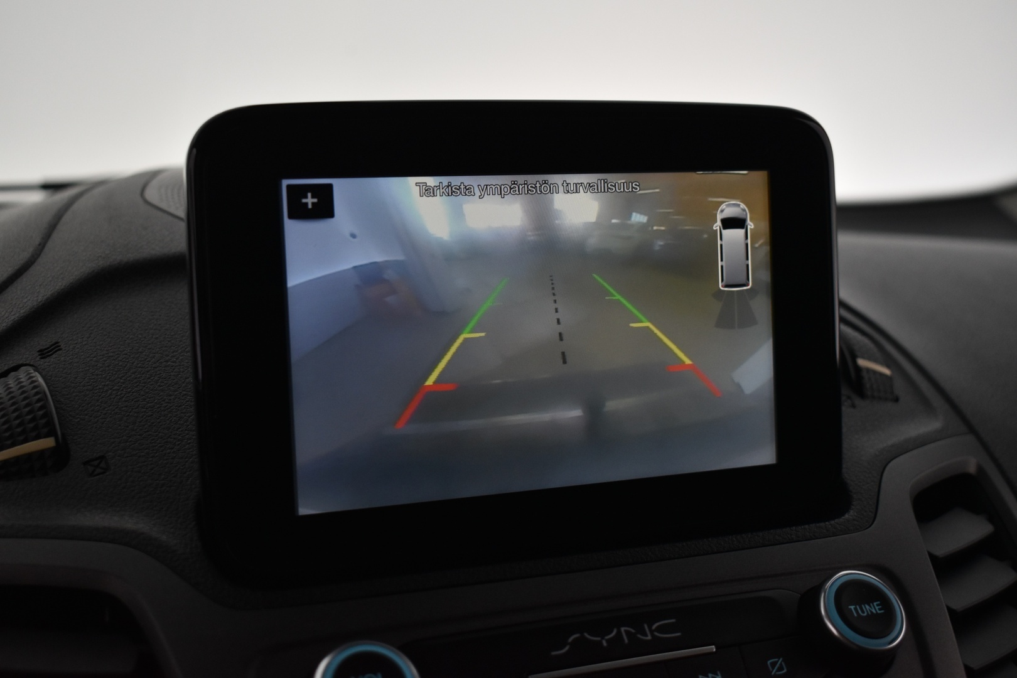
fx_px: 1356
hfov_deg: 41.1
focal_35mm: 48
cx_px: 508
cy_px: 339
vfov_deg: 28.1
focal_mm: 32
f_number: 4.5
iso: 1000
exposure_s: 1/50
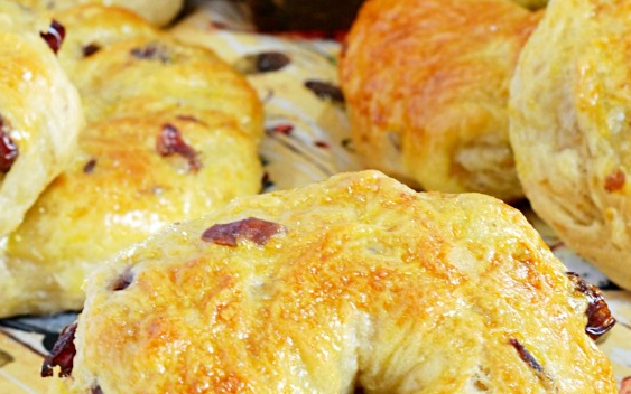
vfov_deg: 8.0
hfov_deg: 12.8
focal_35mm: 163
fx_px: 2803
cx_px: 383
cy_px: 62
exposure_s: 1/3
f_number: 10
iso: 100
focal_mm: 50
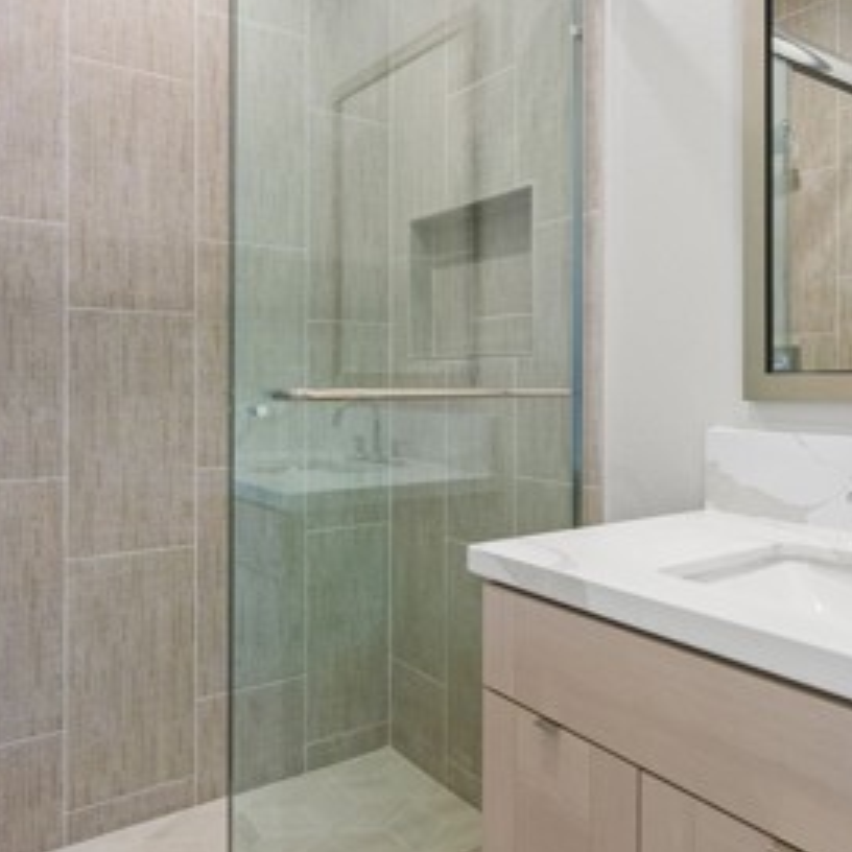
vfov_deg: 57.2
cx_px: 507
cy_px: 387
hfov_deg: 56.9
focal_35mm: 28
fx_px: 780
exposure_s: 1/4
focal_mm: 14
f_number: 6.3
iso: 250
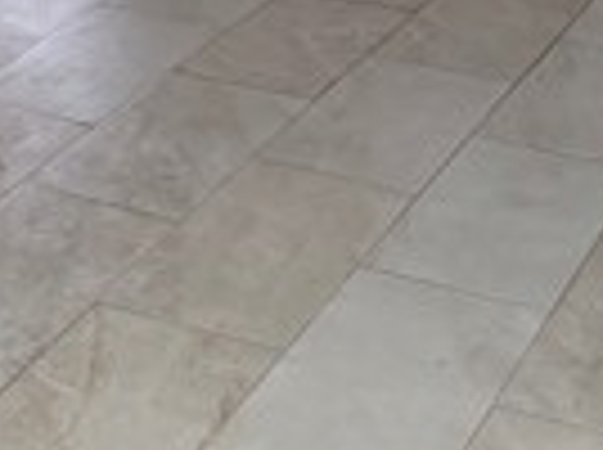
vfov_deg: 11.8
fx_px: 2000
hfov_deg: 16.9
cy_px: -369
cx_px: 58
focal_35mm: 115
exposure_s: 1/196
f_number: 1.78
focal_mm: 6.76
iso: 200
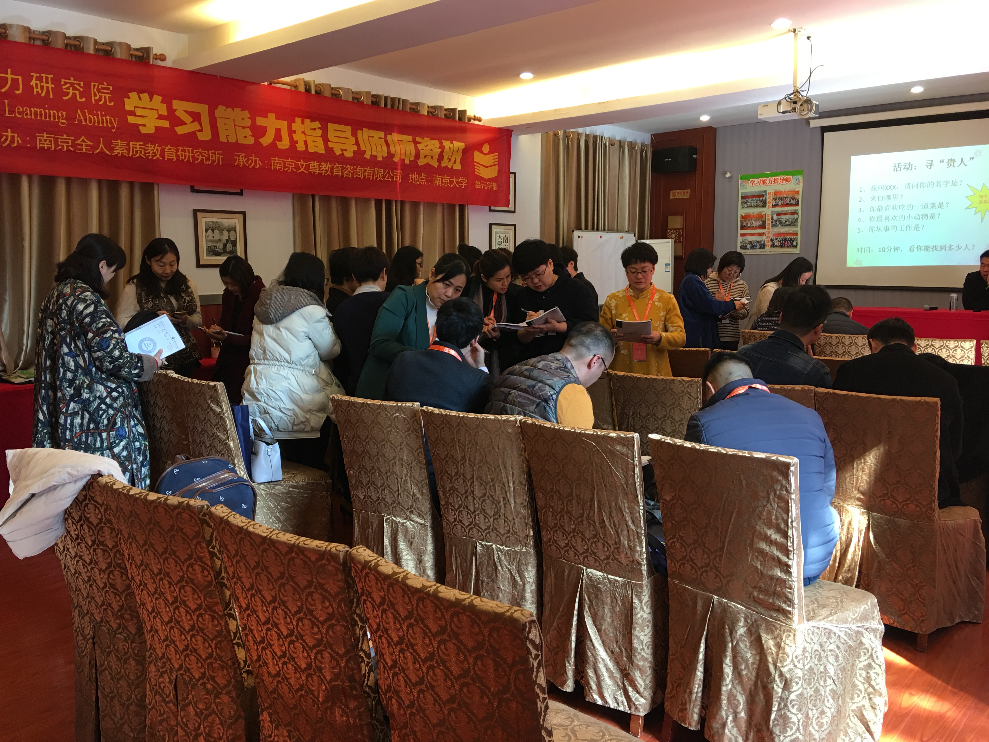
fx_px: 829
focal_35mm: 29
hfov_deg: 61.7
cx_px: 494
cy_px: 371
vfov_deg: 48.2
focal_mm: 4.15
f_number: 2.2
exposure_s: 1/17
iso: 50
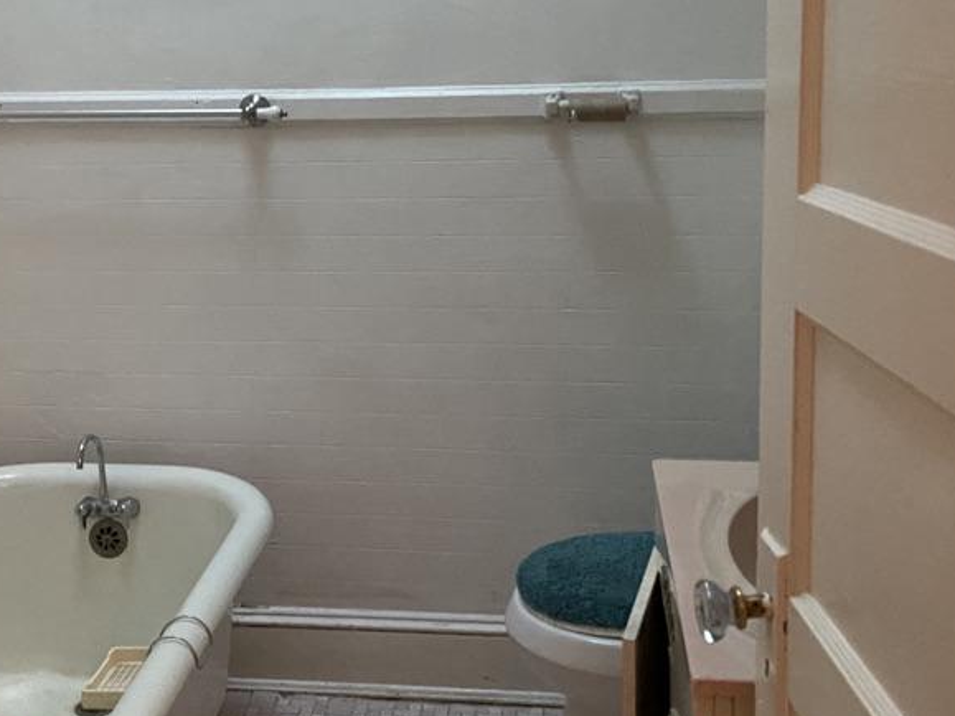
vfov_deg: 31.3
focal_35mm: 46
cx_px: 373
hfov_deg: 41.0
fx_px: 1269
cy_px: 262
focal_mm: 5.1
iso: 640
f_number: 1.6
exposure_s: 1/40
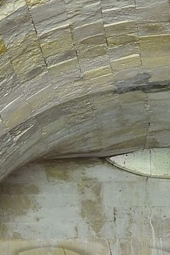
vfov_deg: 6.7
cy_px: 367
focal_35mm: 306
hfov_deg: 4.5
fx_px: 2169
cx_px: 164
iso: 1600
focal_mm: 48
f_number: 8
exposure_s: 1/15
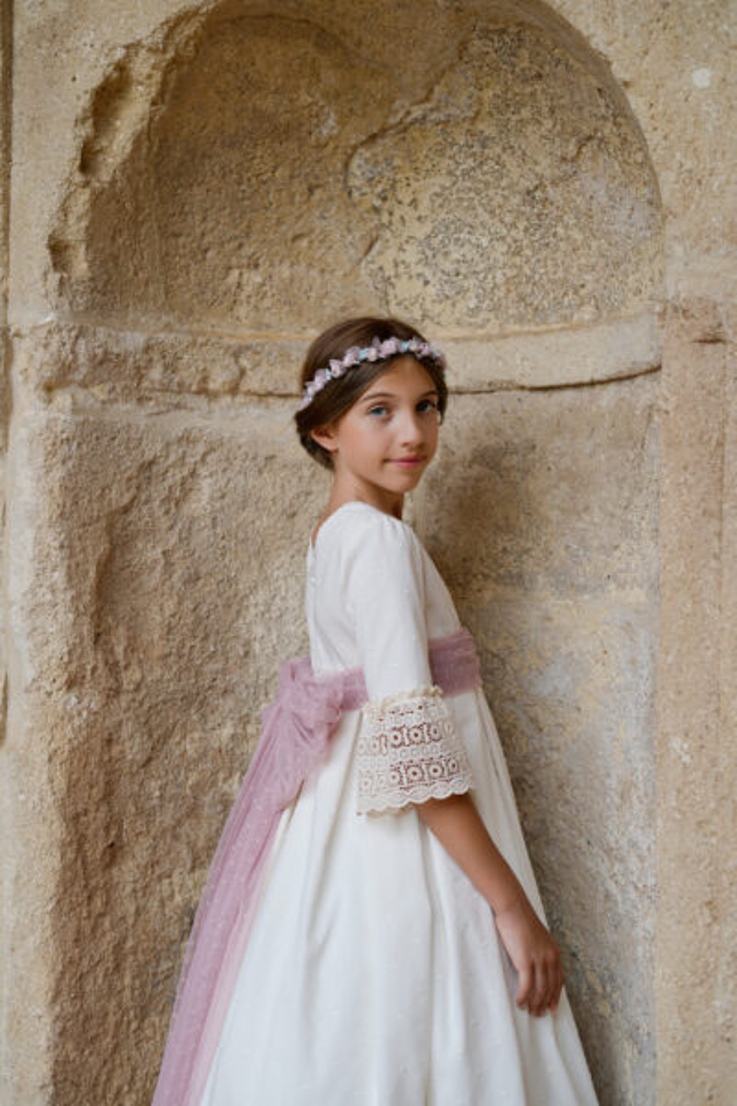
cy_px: 553
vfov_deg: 39.6
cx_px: 368
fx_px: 1535
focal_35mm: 50
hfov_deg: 27.0
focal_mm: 50
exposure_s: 1/125
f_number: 2.8
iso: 80
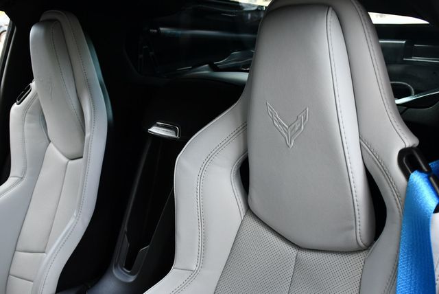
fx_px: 439
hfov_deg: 53.1
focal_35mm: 36
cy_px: 147
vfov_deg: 36.9
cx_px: 220
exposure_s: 1/250
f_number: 5
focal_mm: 18
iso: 400
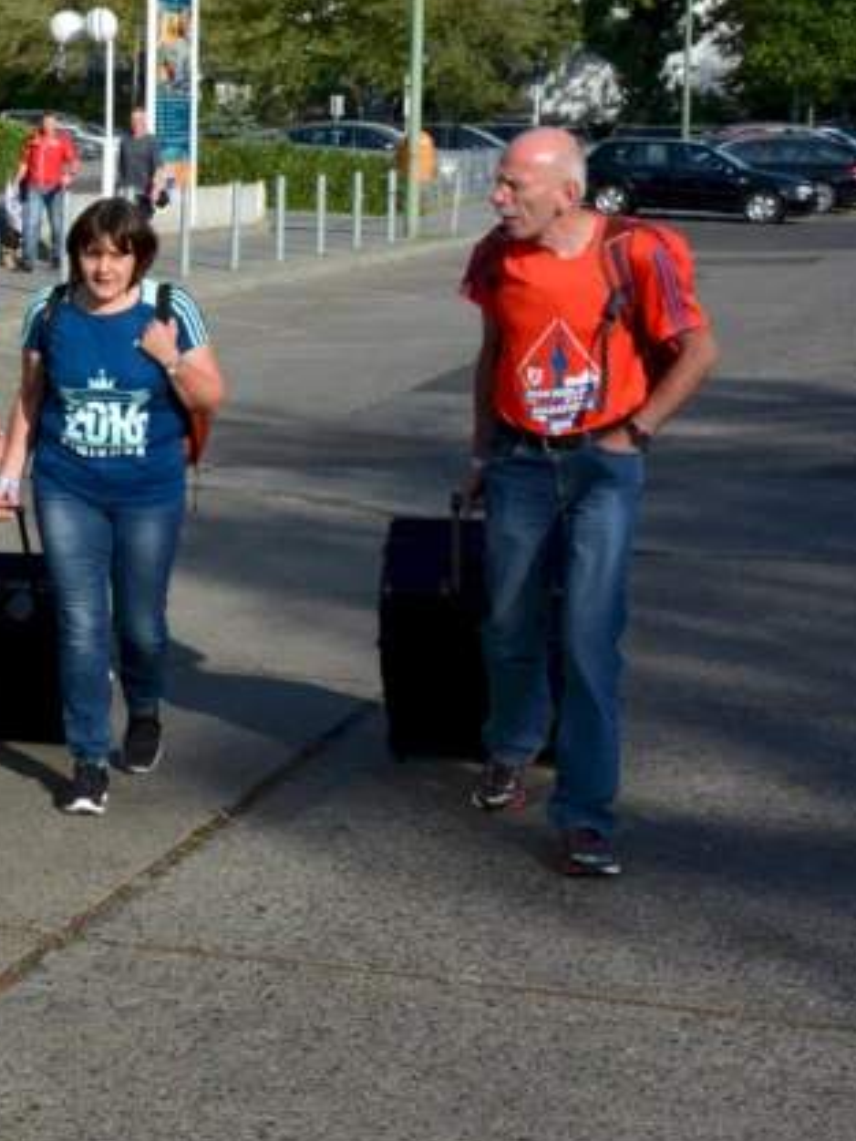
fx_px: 2801
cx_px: -438
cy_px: 406
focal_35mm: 85
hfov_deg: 15.9
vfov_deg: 22.9
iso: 200
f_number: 10
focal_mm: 24
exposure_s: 1/320
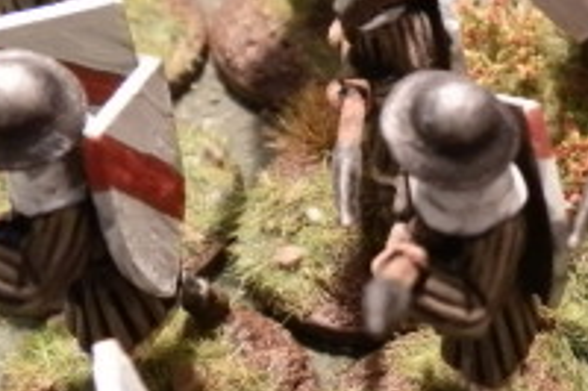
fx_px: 1273
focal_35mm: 78
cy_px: 282
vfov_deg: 17.4
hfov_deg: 24.6
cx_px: 609
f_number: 3.1
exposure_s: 1/40
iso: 400
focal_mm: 5
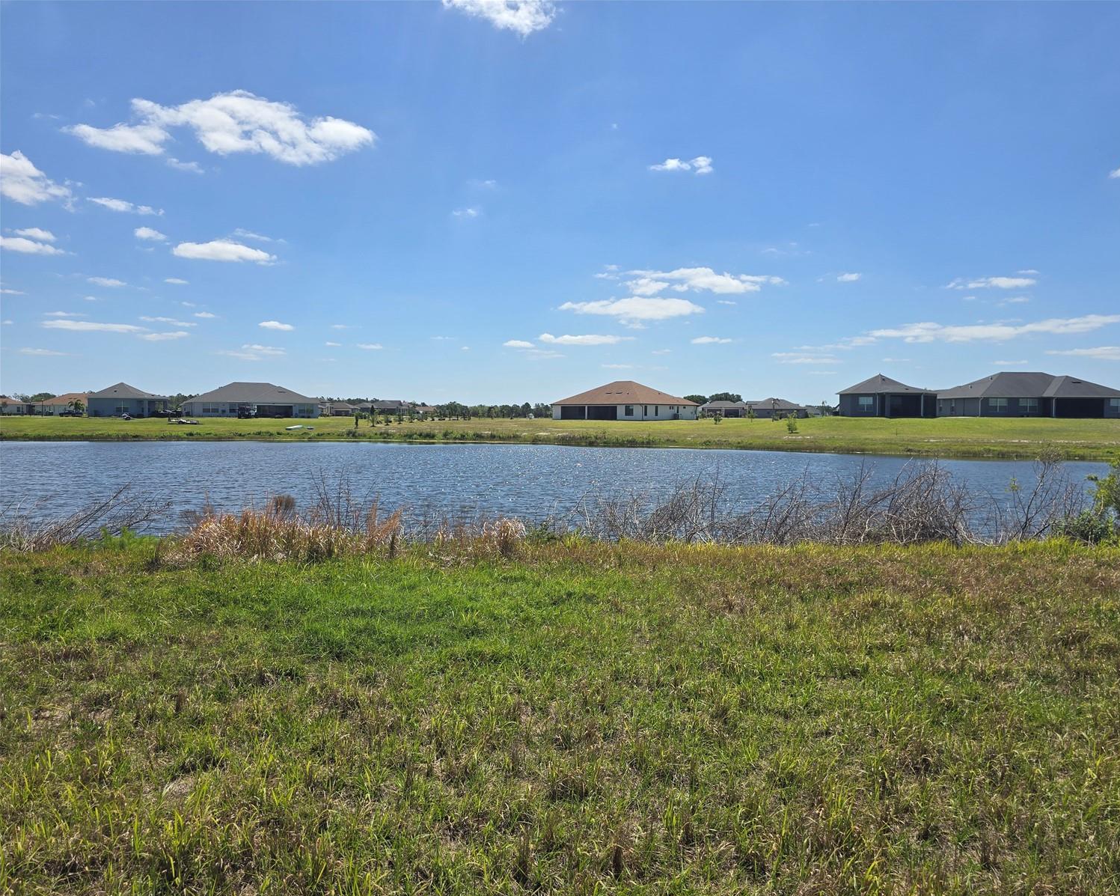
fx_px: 795
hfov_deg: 70.2
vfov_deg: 58.8
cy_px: 448
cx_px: 598
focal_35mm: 24
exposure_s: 1/1354
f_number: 1.7
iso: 12
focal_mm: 6.3
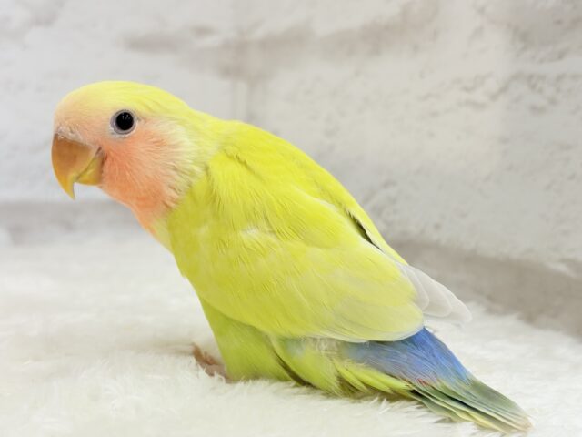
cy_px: 218
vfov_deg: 28.0
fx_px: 874
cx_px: 291
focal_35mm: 52
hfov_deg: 36.8
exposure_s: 1/100
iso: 80
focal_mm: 5.96
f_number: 1.6
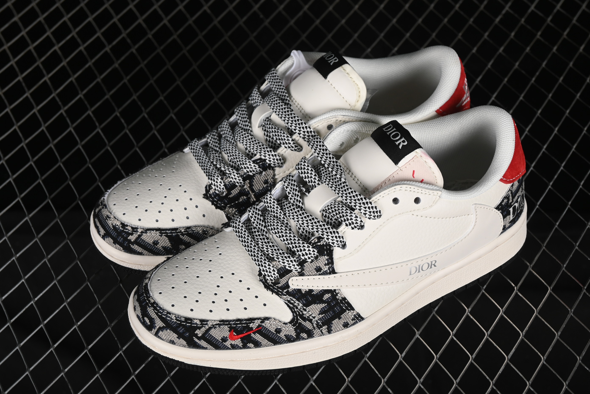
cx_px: 295
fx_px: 1180
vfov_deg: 18.9
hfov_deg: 28.1
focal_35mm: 72
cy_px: 197
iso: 160
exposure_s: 1/160
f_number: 7.1
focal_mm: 48
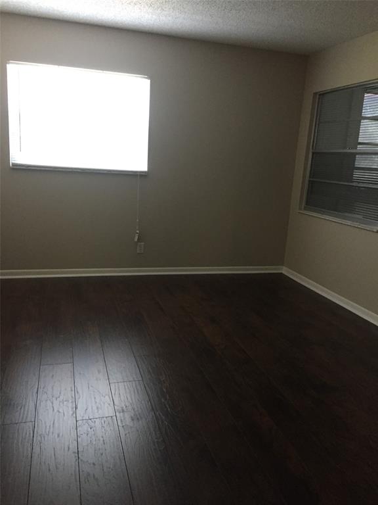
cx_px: 189
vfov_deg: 61.7
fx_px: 422
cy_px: 252
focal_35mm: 29
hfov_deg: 48.2
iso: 200
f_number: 2.2
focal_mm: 4.15
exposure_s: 1/30
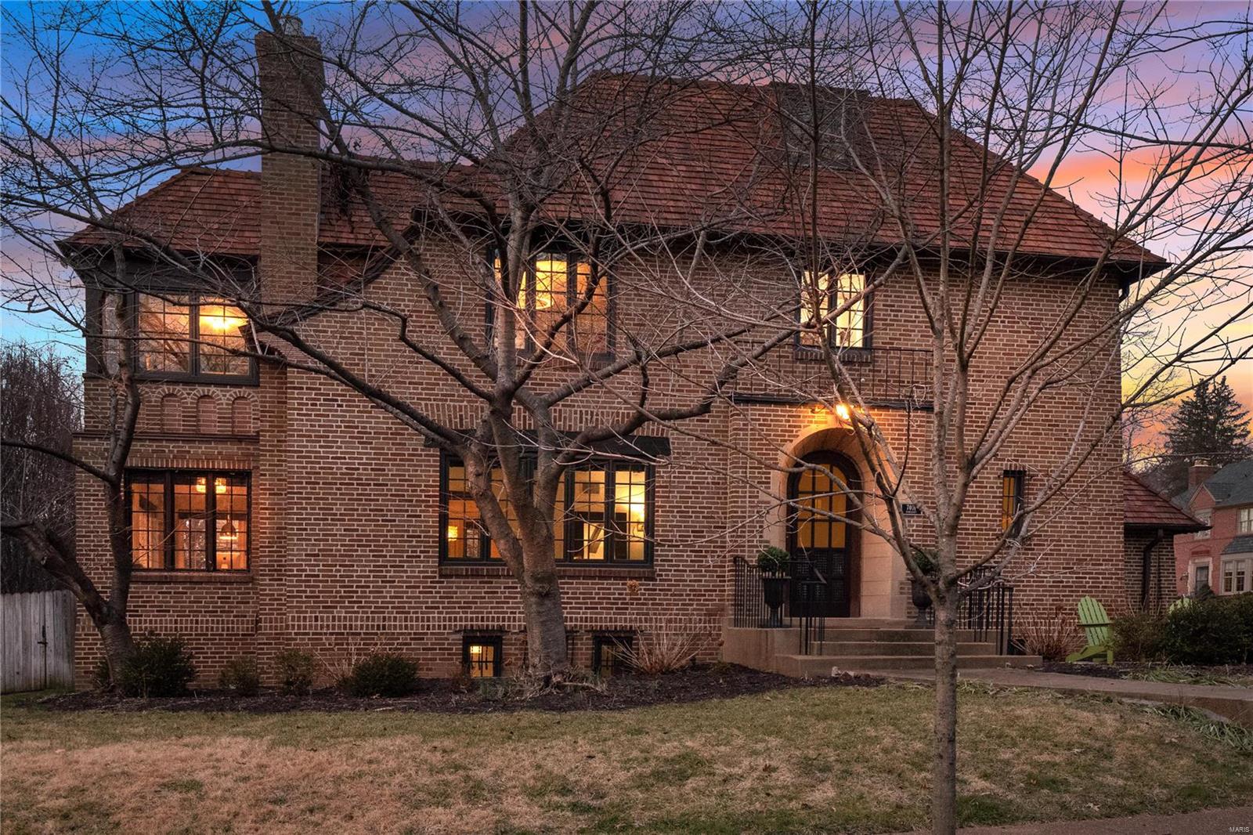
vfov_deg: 36.9
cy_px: 418
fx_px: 1253
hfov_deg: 53.1
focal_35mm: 36
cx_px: 626
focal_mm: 18
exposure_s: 1/20
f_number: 7.1
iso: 1000
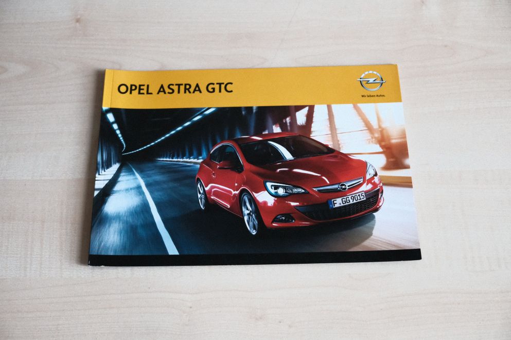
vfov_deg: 35.0
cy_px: 170
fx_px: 539
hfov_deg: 50.7
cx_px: 256
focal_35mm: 38
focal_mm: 25.4
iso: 6400
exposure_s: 1/1400
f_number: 3.6
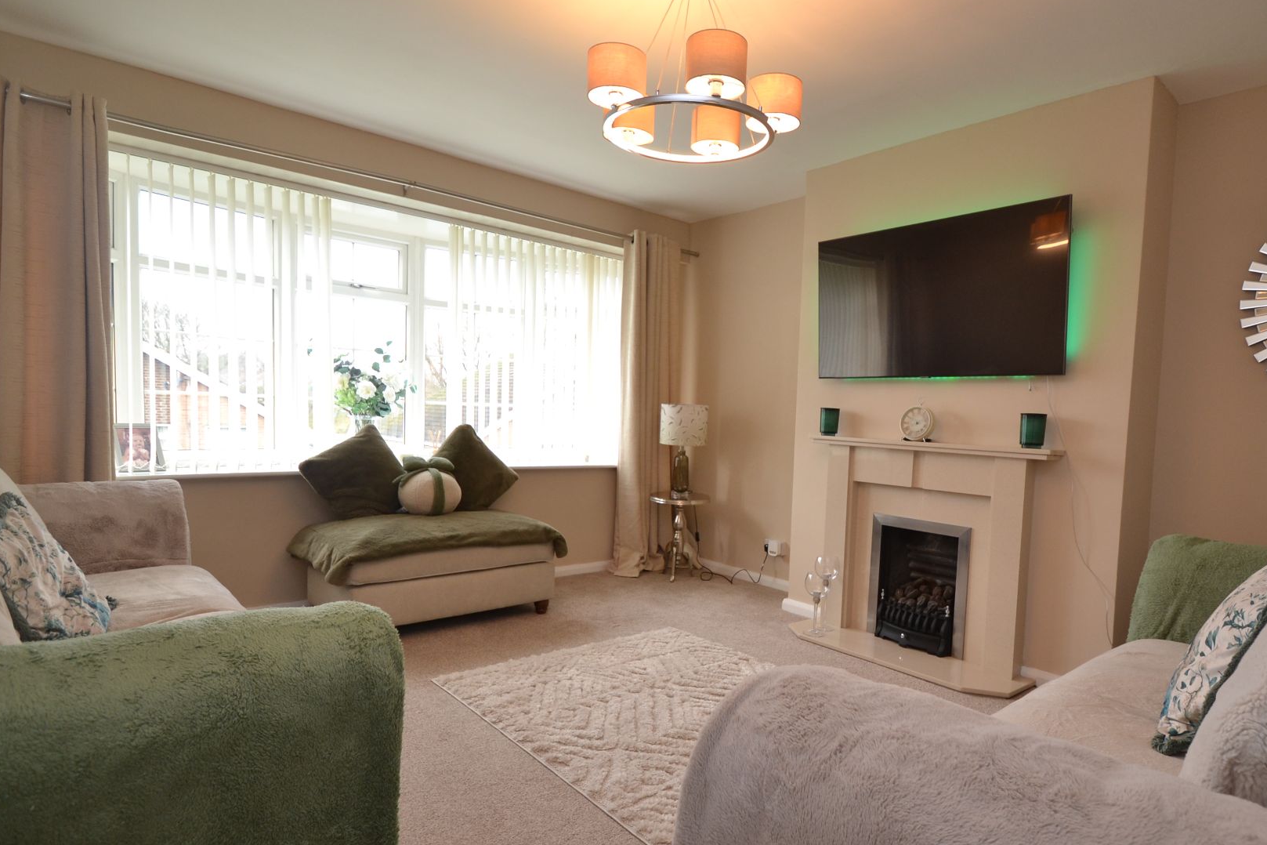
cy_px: 453
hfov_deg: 86.5
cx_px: 709
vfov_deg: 64.5
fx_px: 669
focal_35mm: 19
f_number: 4.5
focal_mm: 10
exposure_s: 1/80
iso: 400
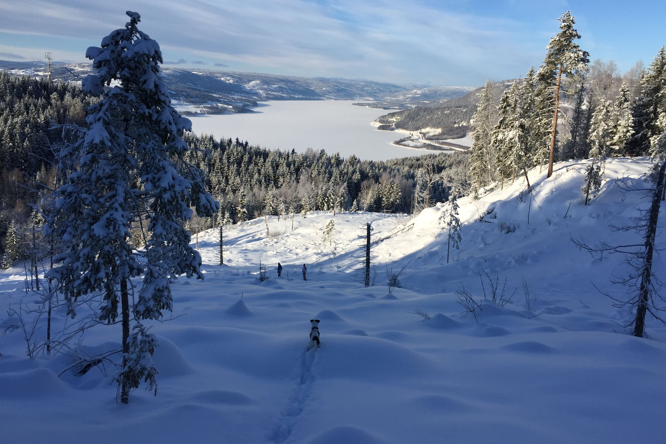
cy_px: 207
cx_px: 336
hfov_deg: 60.3
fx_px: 573
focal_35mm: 31
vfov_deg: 42.3
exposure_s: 1/2083
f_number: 2.2
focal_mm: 4.15
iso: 32
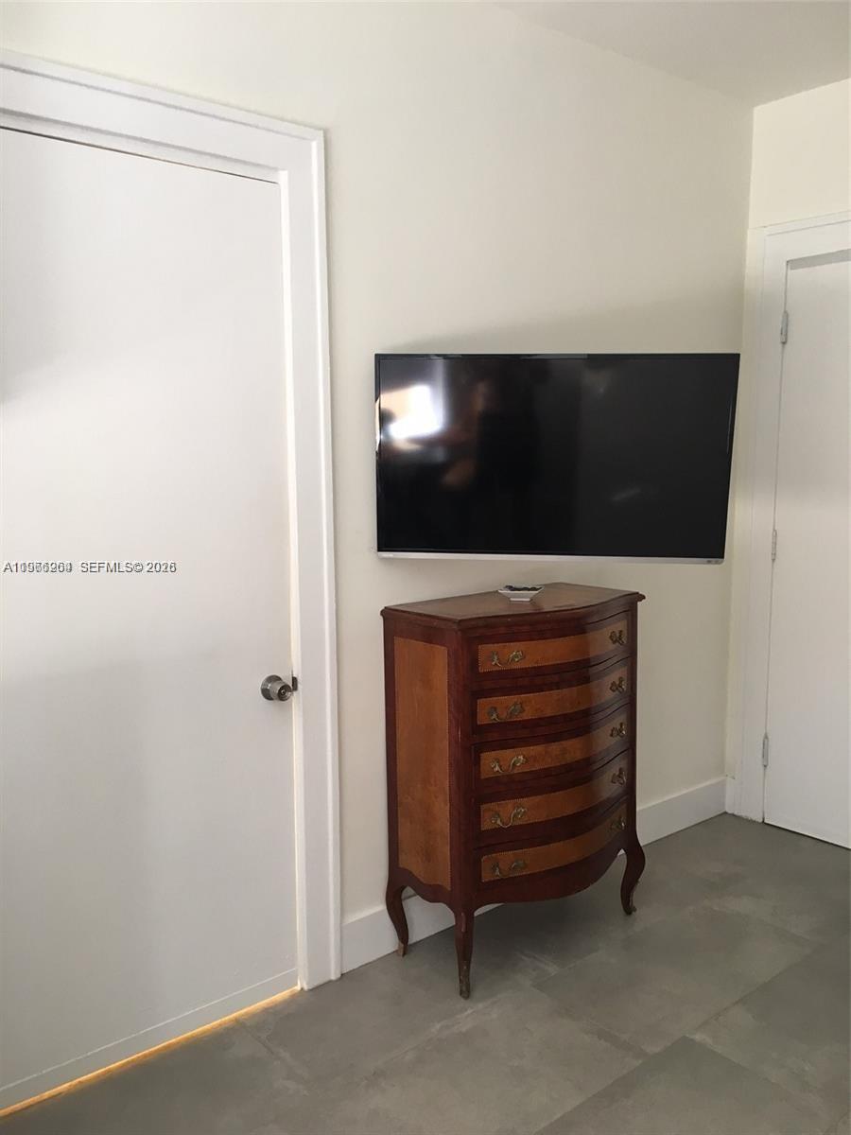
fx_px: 951
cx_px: 426
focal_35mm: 29
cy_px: 568
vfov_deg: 61.7
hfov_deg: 48.2
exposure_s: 1/30
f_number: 2.2
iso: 50
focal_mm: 4.15
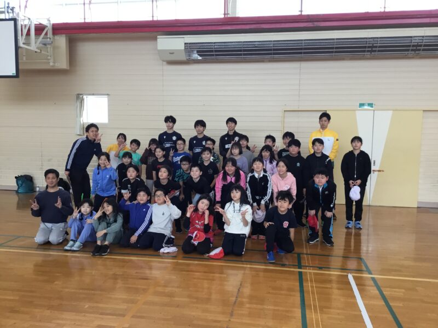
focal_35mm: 31
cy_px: 164
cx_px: 219
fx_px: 392
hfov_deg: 58.4
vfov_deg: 45.4
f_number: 2.4
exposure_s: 1/33
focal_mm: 3.3
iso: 32
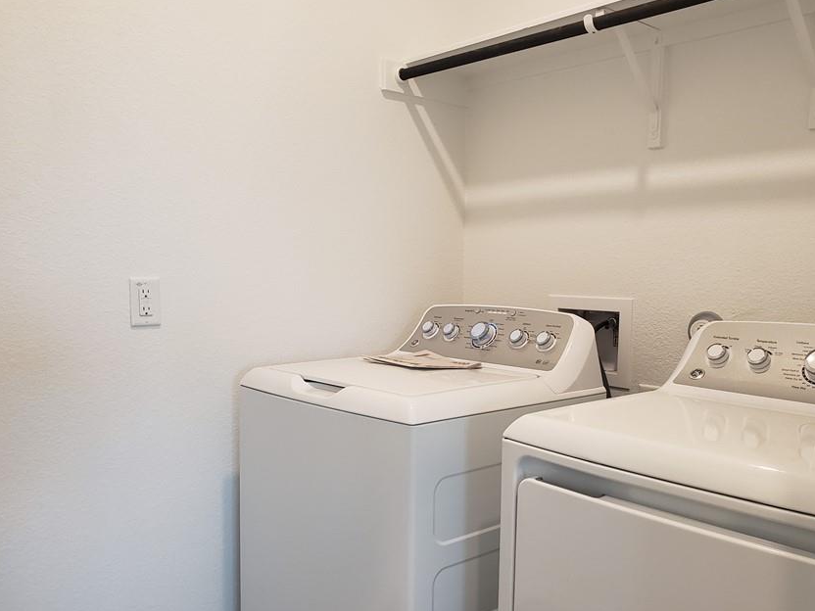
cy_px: 339
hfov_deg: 56.8
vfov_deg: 44.1
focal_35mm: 32
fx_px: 753
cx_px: 434
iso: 320
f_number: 2.4
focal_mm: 4.3
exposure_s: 1/60
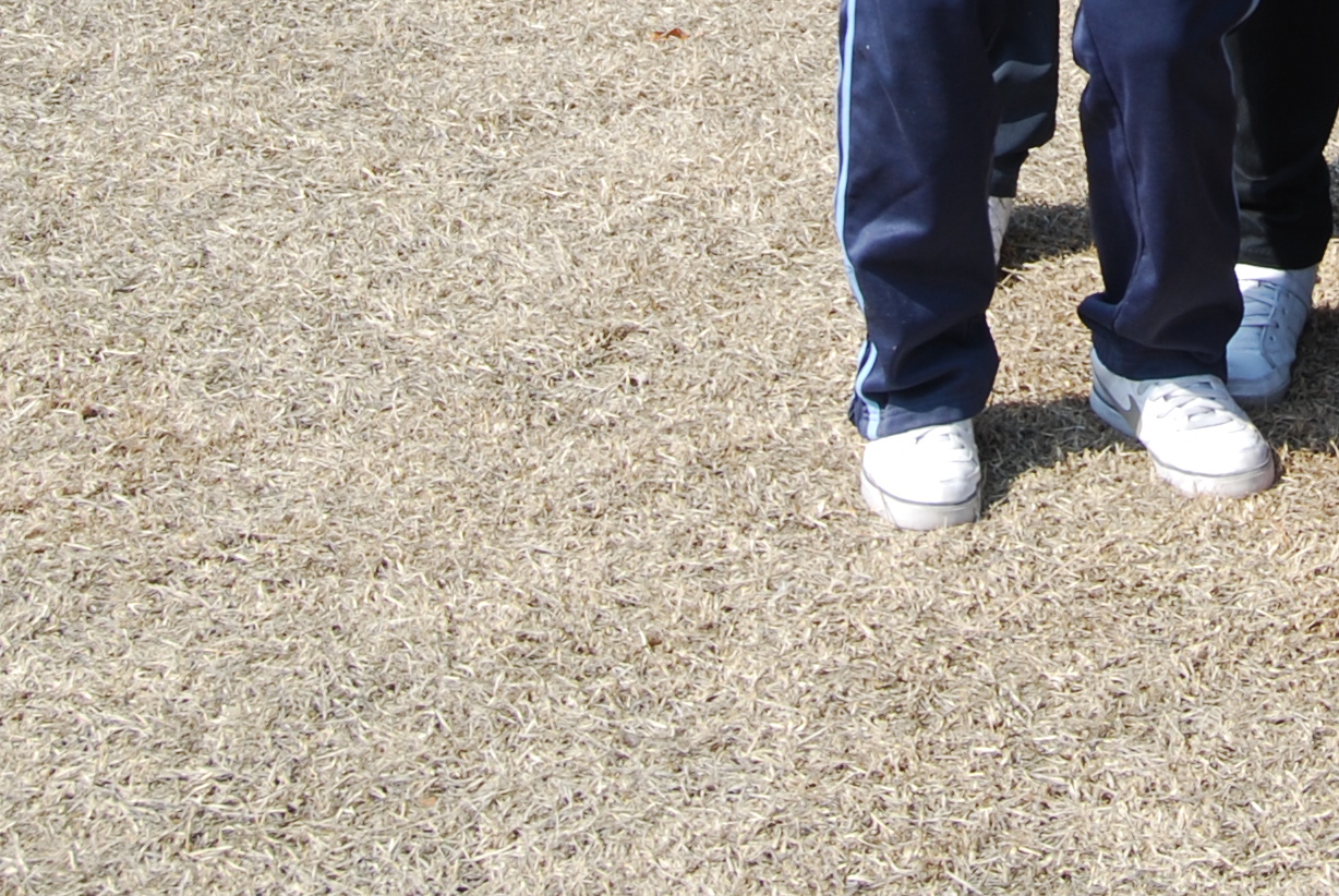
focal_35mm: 123
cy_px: -482
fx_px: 4580
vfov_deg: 10.7
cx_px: 1344
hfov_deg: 16.3
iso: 100
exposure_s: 1/160
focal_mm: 26
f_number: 6.3
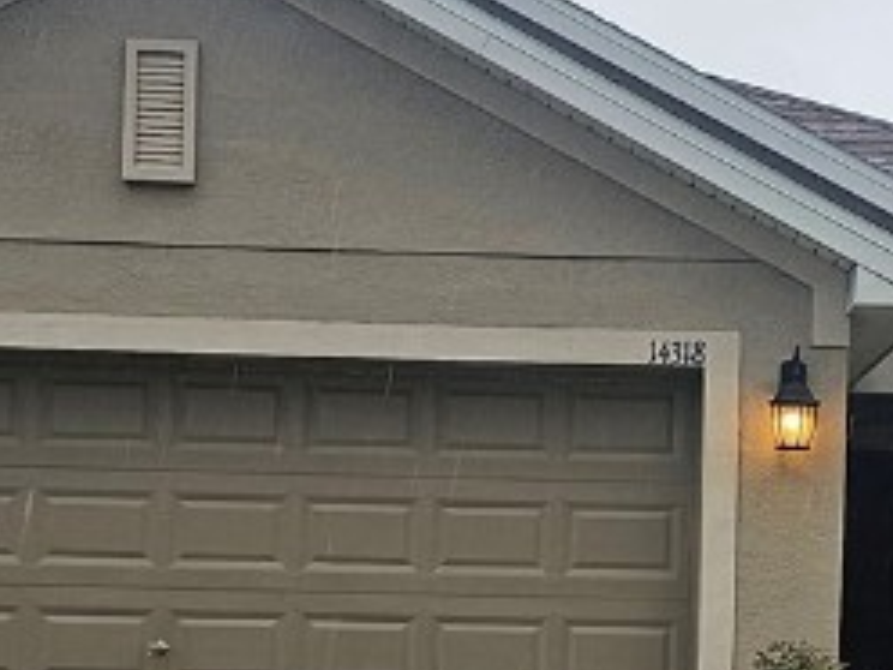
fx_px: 2451
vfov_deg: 15.3
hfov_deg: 20.6
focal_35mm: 95
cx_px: 573
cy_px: 666
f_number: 1.7
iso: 25
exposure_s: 1/207
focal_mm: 6.3
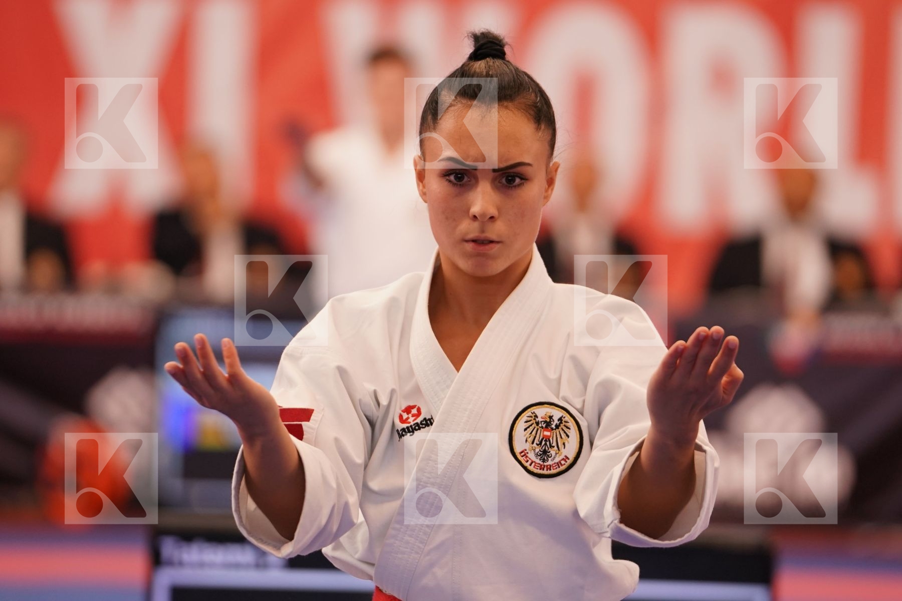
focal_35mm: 297
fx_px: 7441
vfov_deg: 4.6
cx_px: 451
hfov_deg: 6.9
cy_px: 300
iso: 800
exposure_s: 1/500
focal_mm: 198
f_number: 2.8
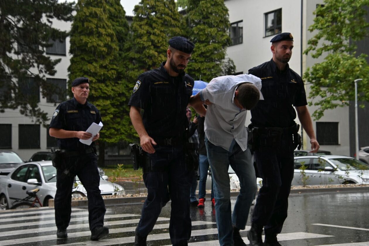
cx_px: 184
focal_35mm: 66
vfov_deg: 20.6
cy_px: 123
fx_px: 676
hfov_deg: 30.5
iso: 640
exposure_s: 1/200
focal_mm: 44
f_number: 5
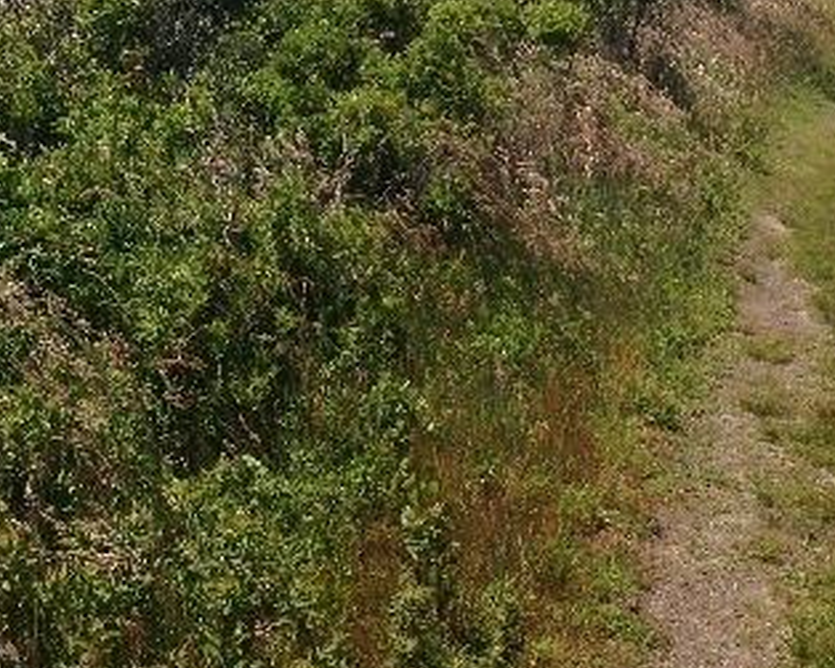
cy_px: -67
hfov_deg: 22.9
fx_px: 2026
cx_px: 707
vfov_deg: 18.0
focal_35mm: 82
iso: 50
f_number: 2.4
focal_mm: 4.13
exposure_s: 1/2262
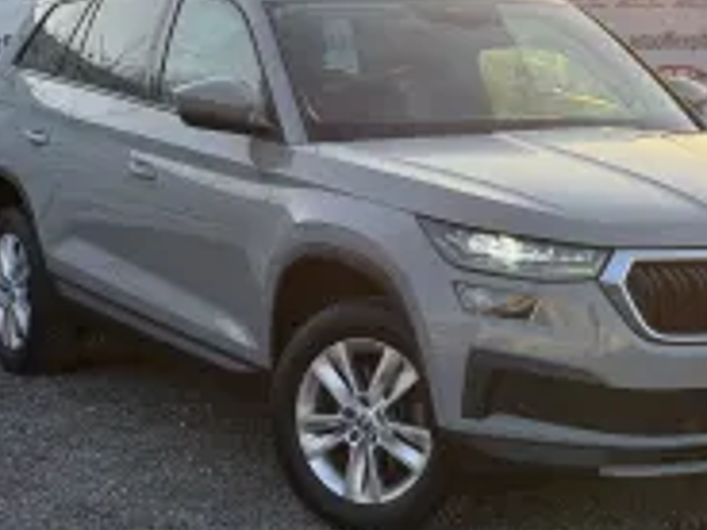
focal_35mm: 94
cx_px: 492
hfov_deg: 20.8
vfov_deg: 15.7
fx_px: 1920
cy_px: 292
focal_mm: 6.76
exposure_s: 1/928
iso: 80
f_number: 1.78
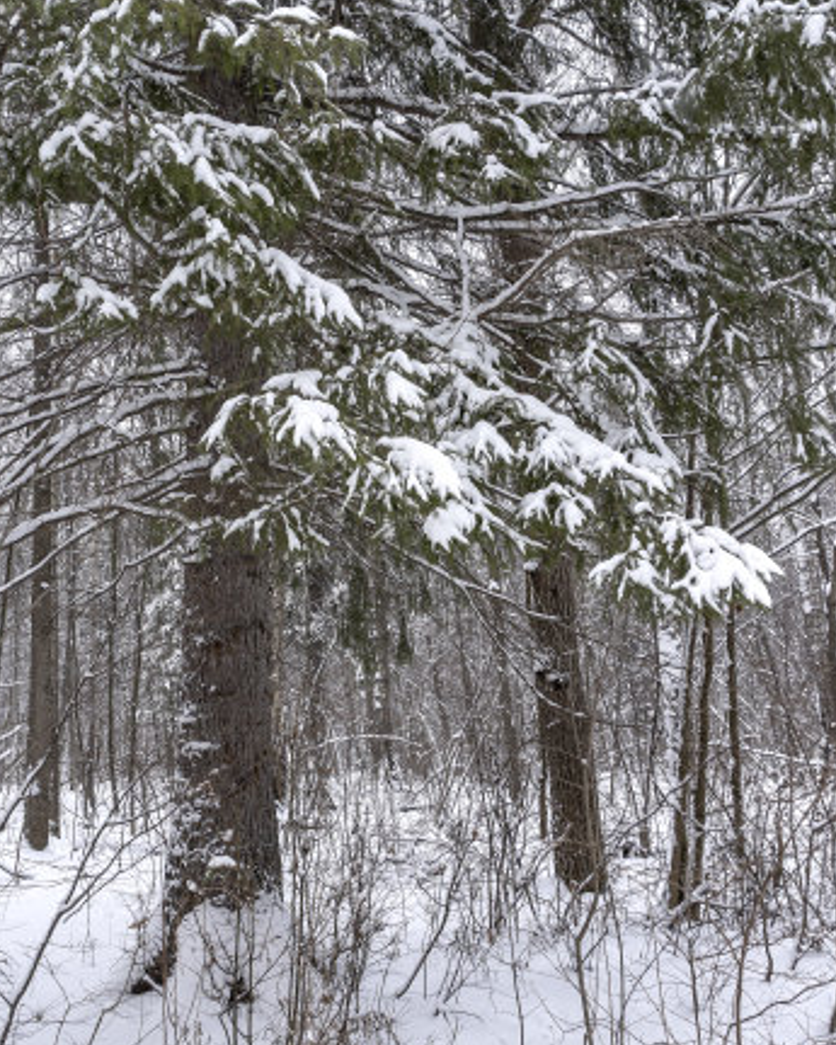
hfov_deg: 45.6
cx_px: 347
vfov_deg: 55.5
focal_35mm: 32
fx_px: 989
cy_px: 458
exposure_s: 1/125
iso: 200
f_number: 6.3
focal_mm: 16
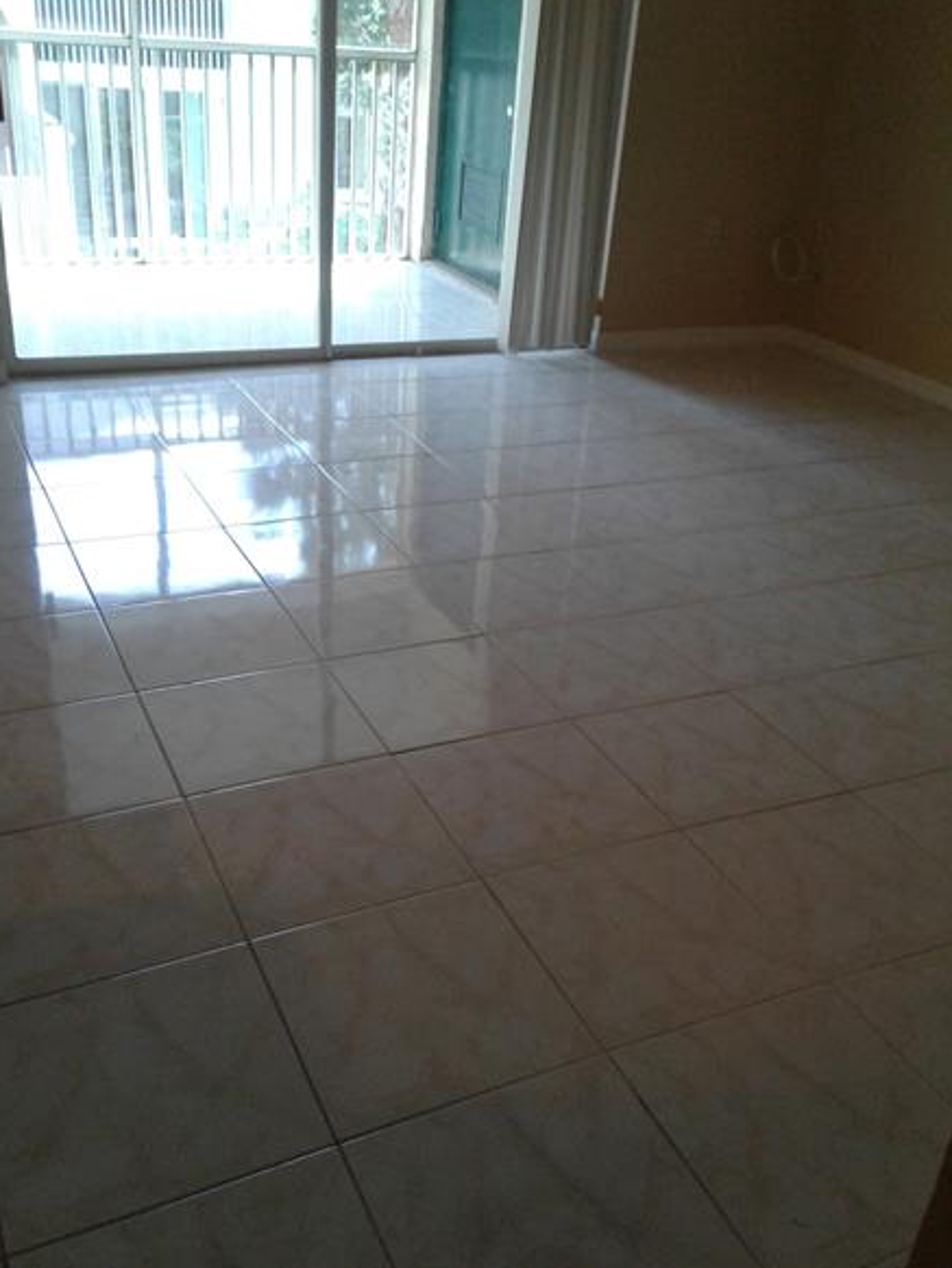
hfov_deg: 41.8
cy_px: 630
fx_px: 1246
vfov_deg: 53.9
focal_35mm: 34
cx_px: 468
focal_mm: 3.3
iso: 50
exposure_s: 1/50
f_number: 2.2
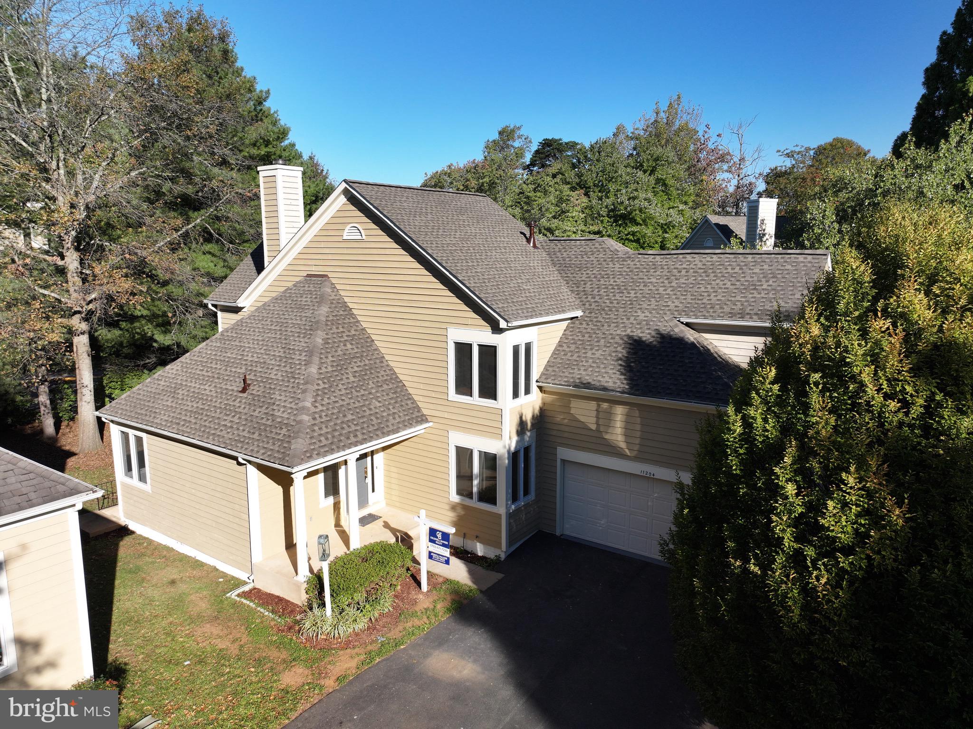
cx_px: 486
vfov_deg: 56.8
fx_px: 674
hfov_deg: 71.6
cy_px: 364
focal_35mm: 24
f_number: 2.8
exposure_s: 1/80
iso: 100
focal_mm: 12.29
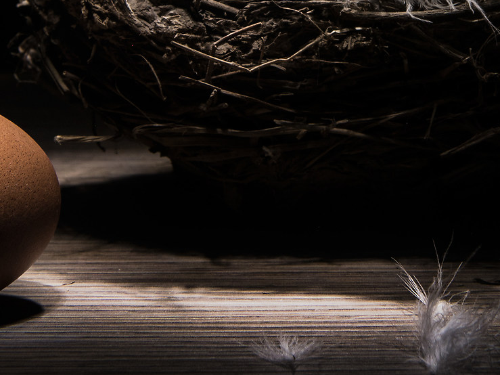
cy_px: -109
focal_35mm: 150
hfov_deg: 13.1
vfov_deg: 9.7
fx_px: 2166
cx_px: 341
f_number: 13
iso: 100
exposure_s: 30
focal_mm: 48
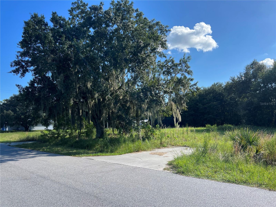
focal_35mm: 26
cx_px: 138
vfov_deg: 53.1
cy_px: 104
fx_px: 207
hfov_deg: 67.3
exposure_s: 1/2083
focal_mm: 5.7
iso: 50
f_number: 1.5
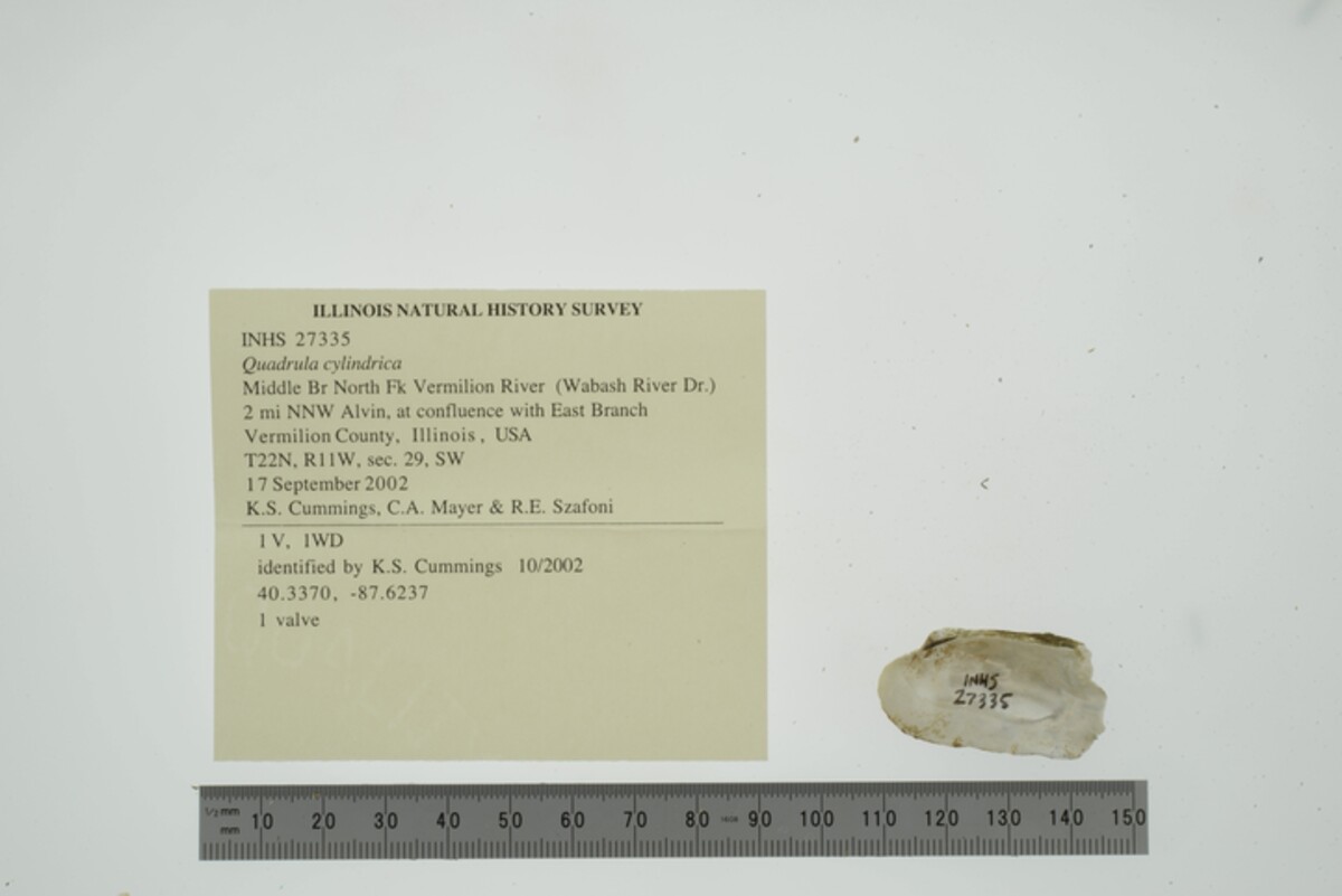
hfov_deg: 33.4
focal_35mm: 60
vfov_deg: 22.6
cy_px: 448
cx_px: 671
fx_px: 2237
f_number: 32
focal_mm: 60
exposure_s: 1/10
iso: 100
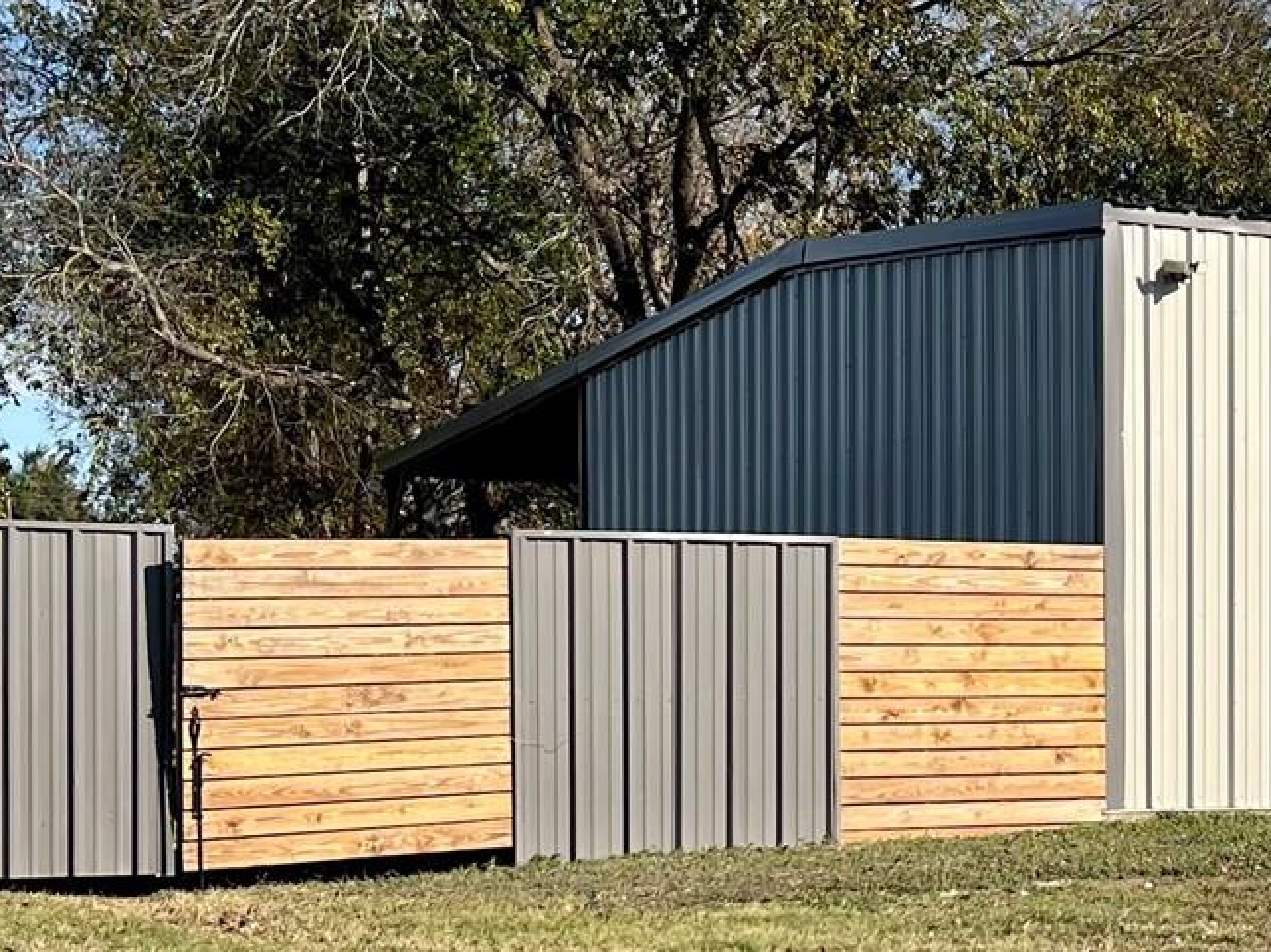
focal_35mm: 83
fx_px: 3046
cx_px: 1146
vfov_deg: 17.7
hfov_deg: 23.0
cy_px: 653
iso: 50
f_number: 1.5
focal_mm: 5.7
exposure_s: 1/4444
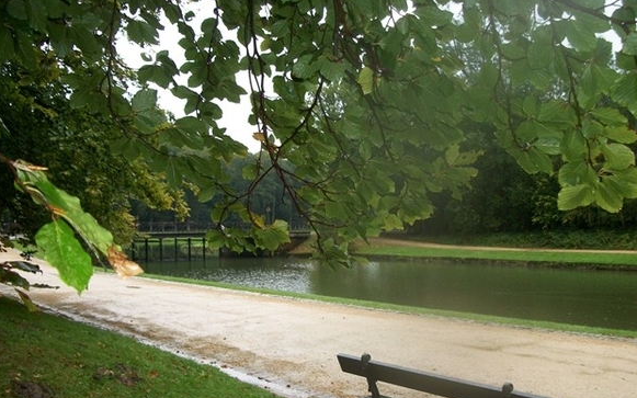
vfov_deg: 36.1
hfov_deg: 55.3
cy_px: 245
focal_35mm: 35
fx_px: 608
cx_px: 326
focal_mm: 5.7
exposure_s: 1/125
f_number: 2.9
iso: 80
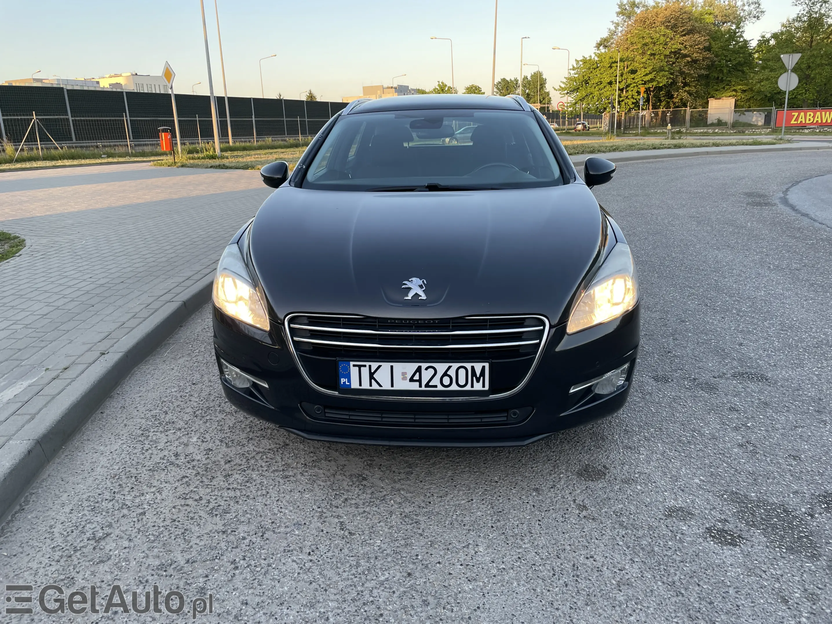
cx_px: 416
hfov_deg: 67.3
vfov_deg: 53.1
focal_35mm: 26
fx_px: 625
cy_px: 312
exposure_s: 1/121
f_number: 1.6
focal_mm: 4.2
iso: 32
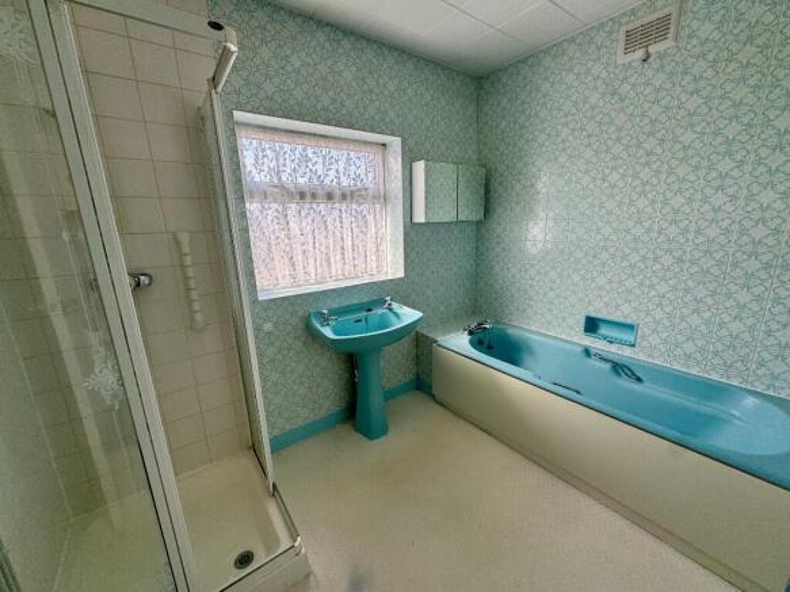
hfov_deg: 102.1
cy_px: 296
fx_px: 319
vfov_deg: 85.7
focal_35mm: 14
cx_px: 395
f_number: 2.2
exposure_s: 1/132
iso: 40
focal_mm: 2.22
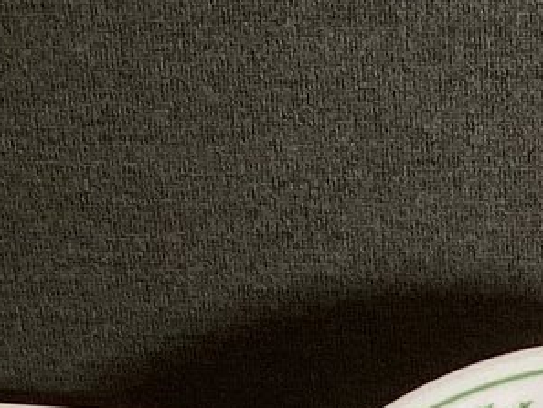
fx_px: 2479
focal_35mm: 158
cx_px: 721
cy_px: 899
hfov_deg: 12.1
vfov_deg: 8.7
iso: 64
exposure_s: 1/50
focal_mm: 3.3
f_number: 2.4
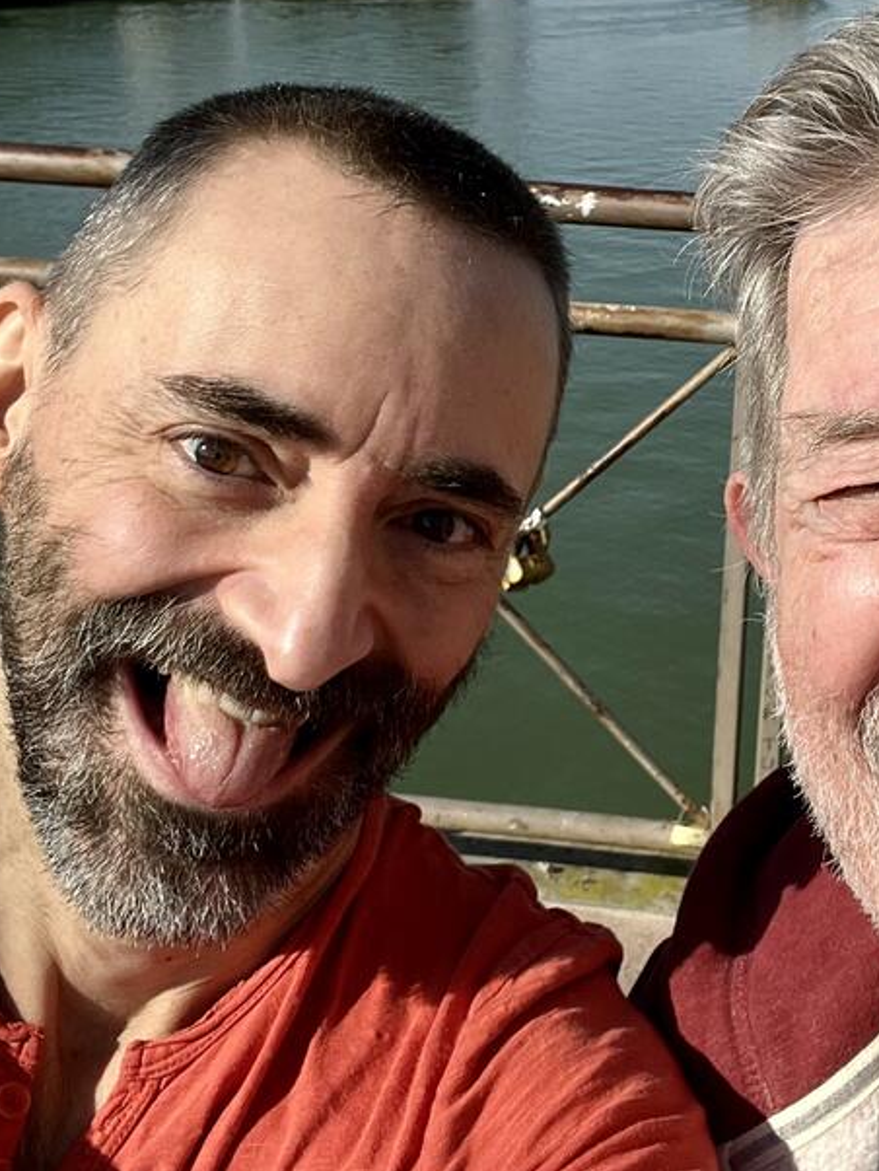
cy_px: 377
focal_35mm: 51
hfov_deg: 27.9
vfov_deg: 37.0
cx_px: 716
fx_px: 1725
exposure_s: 1/1634
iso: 32
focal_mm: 2.71
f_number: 2.2
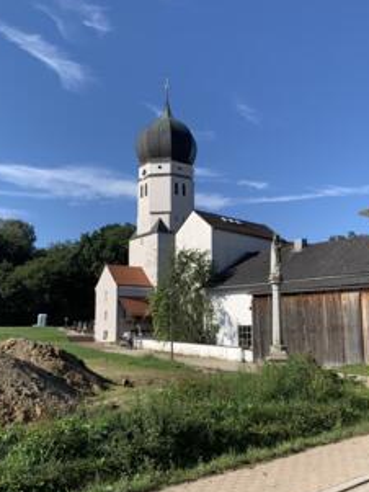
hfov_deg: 37.6
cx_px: 219
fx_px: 540
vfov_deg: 48.9
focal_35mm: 38
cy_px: 268
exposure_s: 1/1953
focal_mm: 4.25
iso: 25
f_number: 1.8
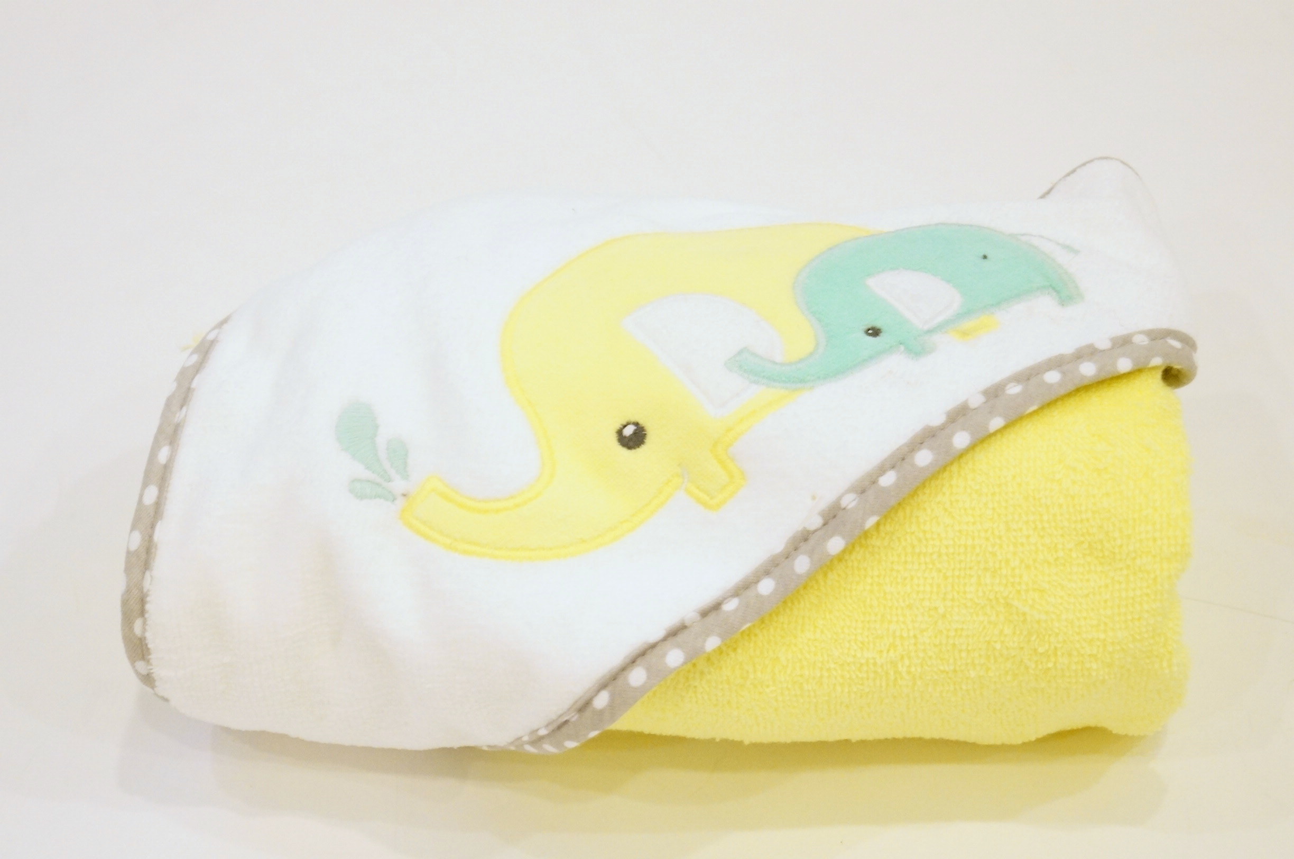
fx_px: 2961
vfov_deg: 16.5
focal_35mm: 82
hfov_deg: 24.7
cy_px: 430
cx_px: 647
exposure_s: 1/60
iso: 3200
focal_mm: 55
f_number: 5.6
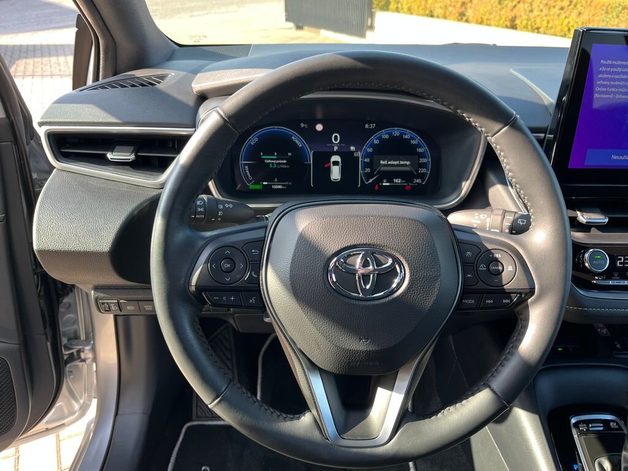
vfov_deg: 53.1
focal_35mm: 26
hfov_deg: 67.3
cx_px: 314
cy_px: 236
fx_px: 472
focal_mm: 5.1
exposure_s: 1/121
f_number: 1.6
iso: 50
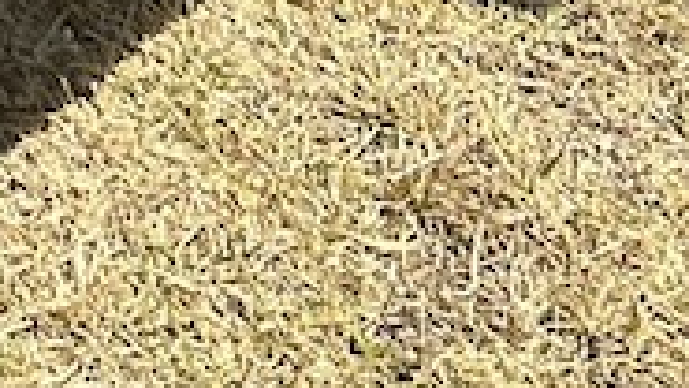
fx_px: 4475
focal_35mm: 245
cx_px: -1300
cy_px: -2321
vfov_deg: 3.8
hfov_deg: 7.8
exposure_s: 1/4444
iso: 50
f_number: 1.5
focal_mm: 5.7
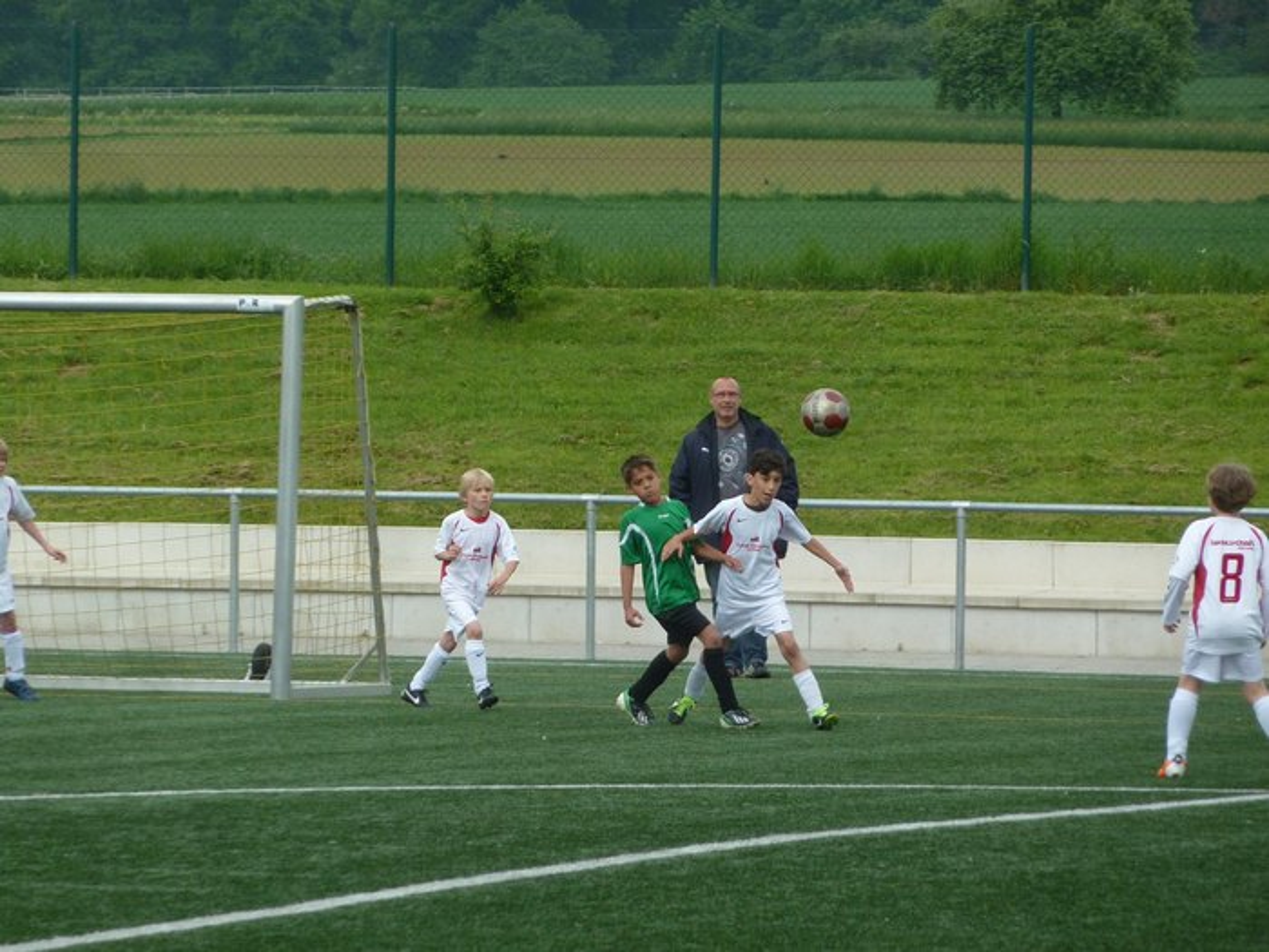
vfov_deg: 5.0
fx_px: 10998
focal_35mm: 300
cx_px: 634
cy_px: 476
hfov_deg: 6.6
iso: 160
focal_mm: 49.2
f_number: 4.9
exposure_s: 1/500
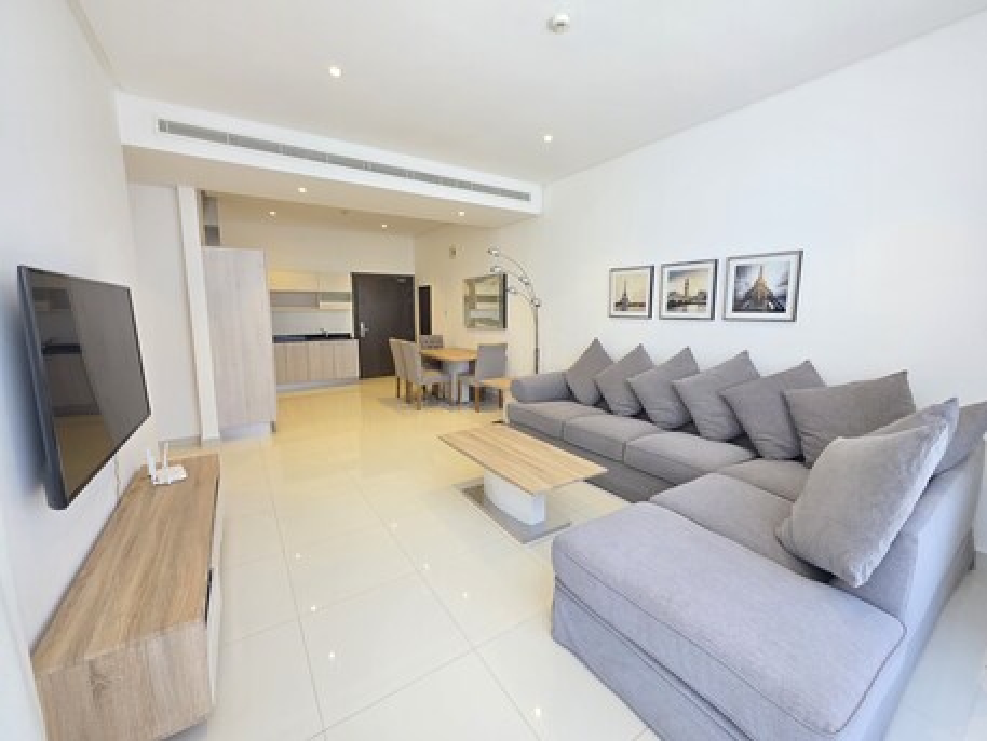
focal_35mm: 13
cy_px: 370
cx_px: 494
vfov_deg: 89.9
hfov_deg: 106.2
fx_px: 371
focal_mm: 2.2
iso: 160
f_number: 1.9
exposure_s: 1/120
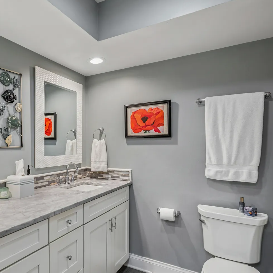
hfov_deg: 61.9
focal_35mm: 24
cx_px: 73
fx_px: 214
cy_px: 149
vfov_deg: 64.9
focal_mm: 17
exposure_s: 1/20
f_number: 8
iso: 200
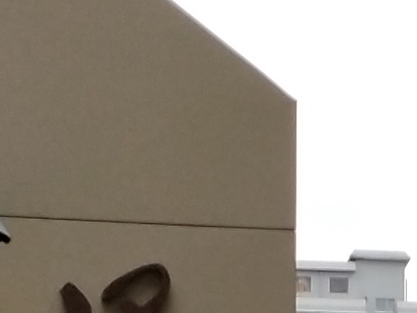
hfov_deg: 10.2
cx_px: 405
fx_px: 2325
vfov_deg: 7.3
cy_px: 671
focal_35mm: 193
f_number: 1.7
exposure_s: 1/731
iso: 94
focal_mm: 4.27
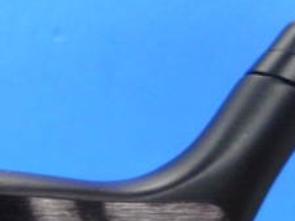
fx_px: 605
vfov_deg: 20.1
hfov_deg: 24.2
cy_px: 222
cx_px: -84
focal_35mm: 71
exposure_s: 1/30
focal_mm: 4.5
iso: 250
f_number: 3.7
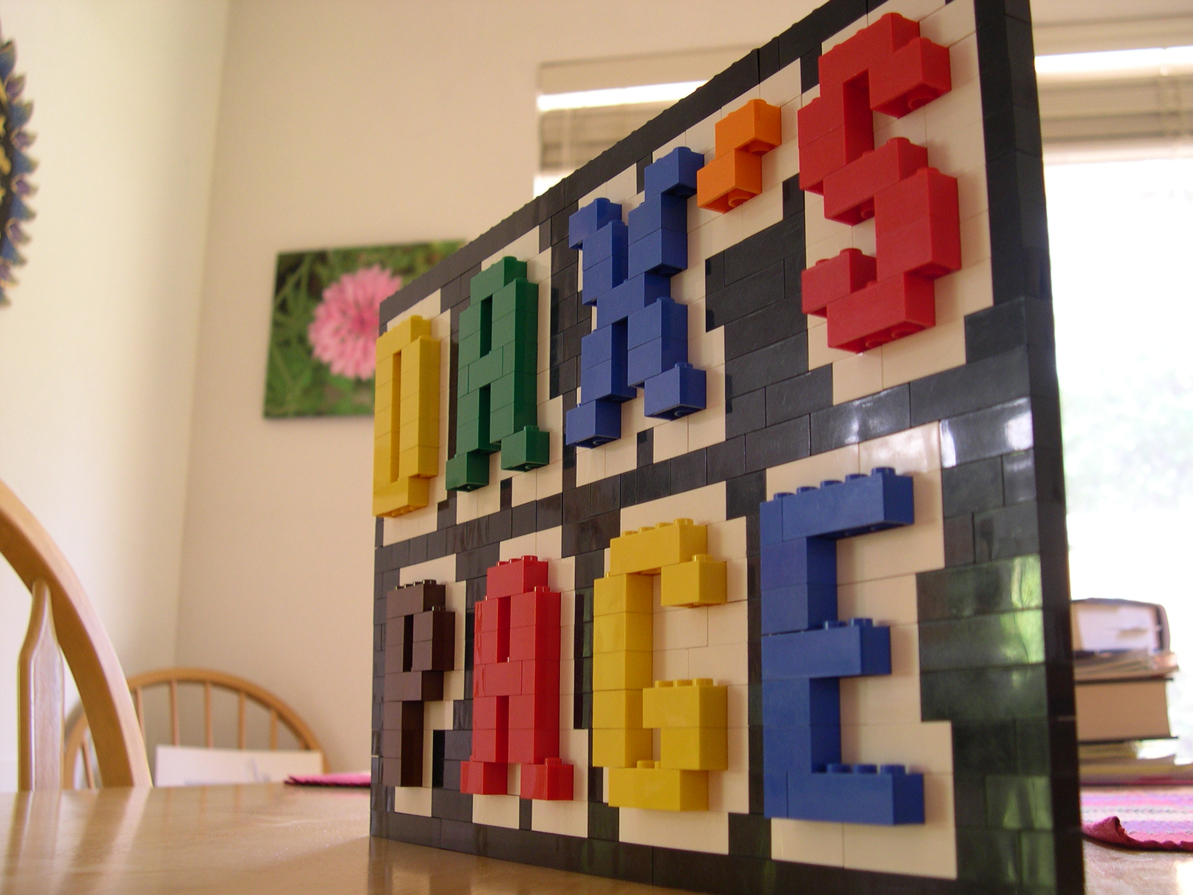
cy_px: 448
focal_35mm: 38
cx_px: 596
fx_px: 1310
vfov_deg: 37.7
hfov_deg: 49.0
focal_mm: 8
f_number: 2.8
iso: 145
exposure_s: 1/4.6
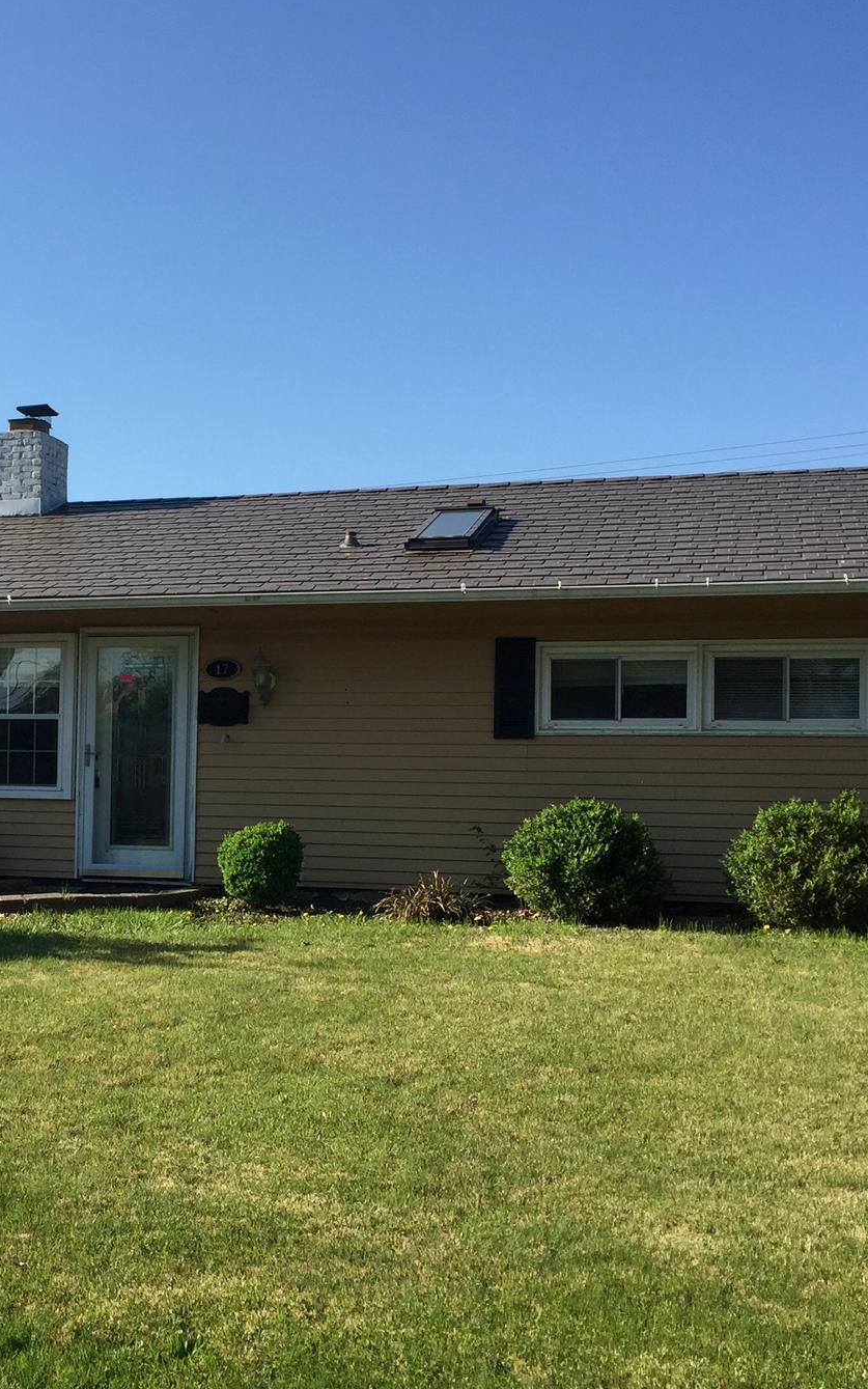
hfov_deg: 26.6
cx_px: 113
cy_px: 742
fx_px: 1779
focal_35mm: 47
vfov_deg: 42.6
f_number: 2.2
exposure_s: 1/1412
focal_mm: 4.15
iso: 32
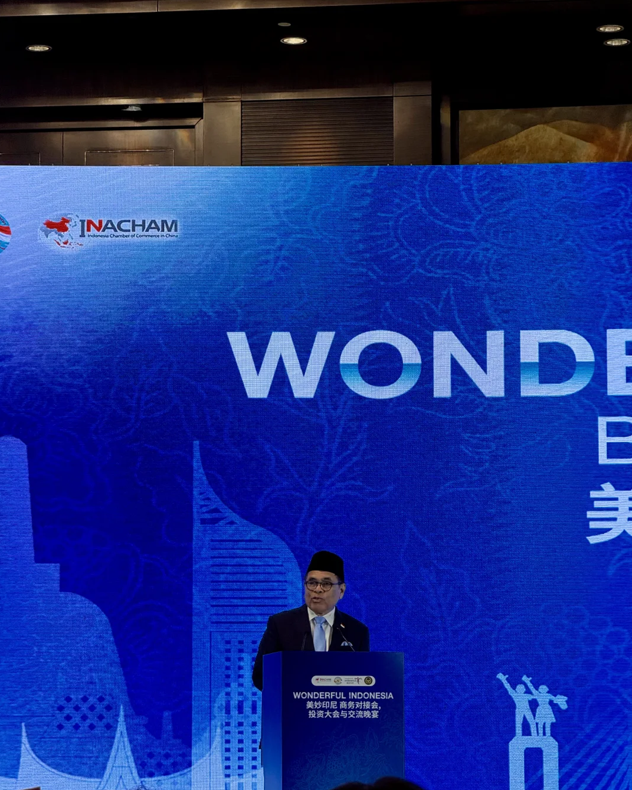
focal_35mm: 126
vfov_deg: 15.3
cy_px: 410
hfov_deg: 12.2
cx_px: 315
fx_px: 2946
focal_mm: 15.66
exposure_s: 1/100
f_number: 2.8
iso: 160
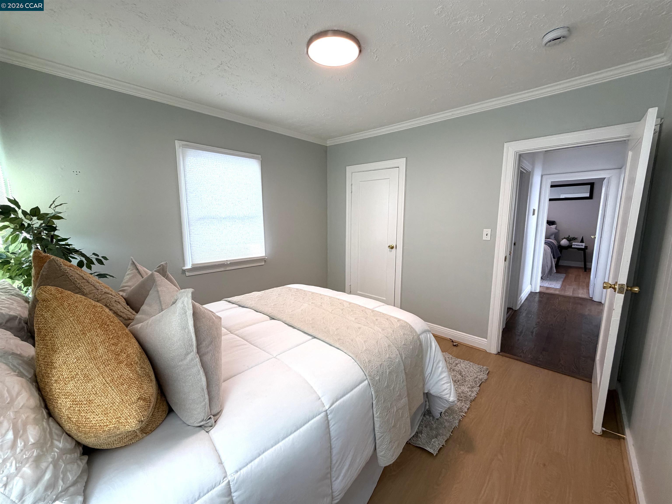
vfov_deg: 85.7
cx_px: 336
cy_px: 252
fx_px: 272
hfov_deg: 102.1
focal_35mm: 14
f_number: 2.2
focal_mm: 2.22
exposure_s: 1/120
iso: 125
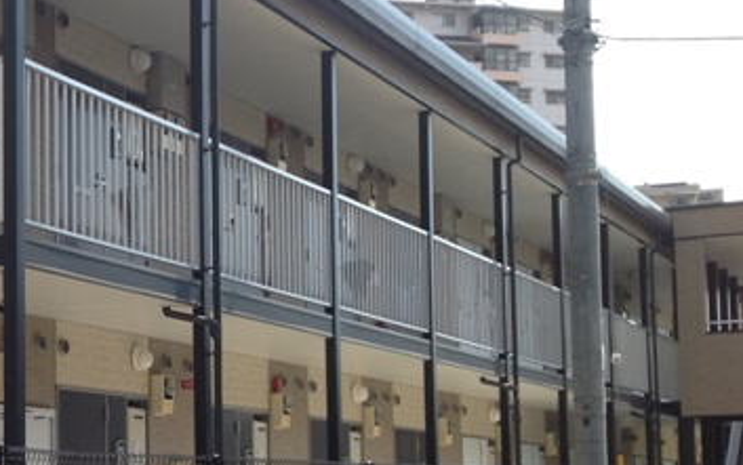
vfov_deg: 15.5
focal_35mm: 84
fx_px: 1702
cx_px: -63
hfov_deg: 23.2
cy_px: 360
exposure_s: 1/796
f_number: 2.4
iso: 50
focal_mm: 4.28
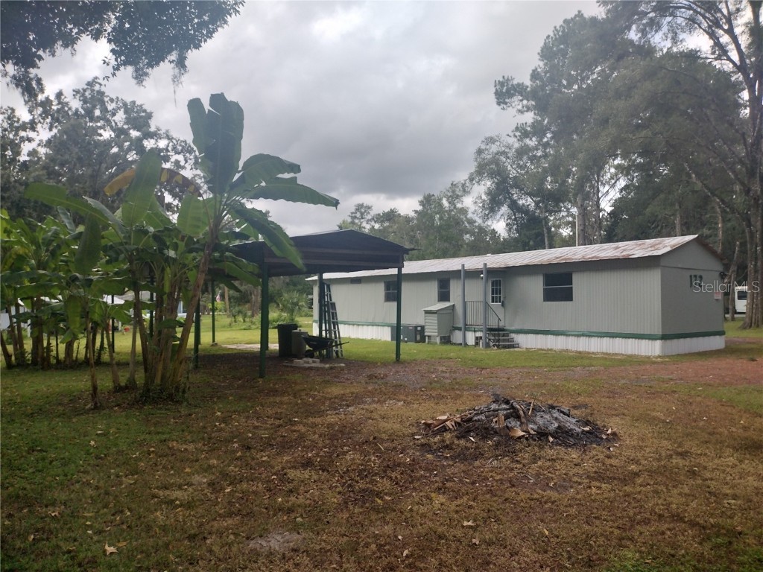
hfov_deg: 65.3
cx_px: 382
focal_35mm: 27
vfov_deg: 51.4
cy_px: 286
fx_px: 595
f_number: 1.7
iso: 100
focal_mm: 4.71
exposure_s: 1/2026
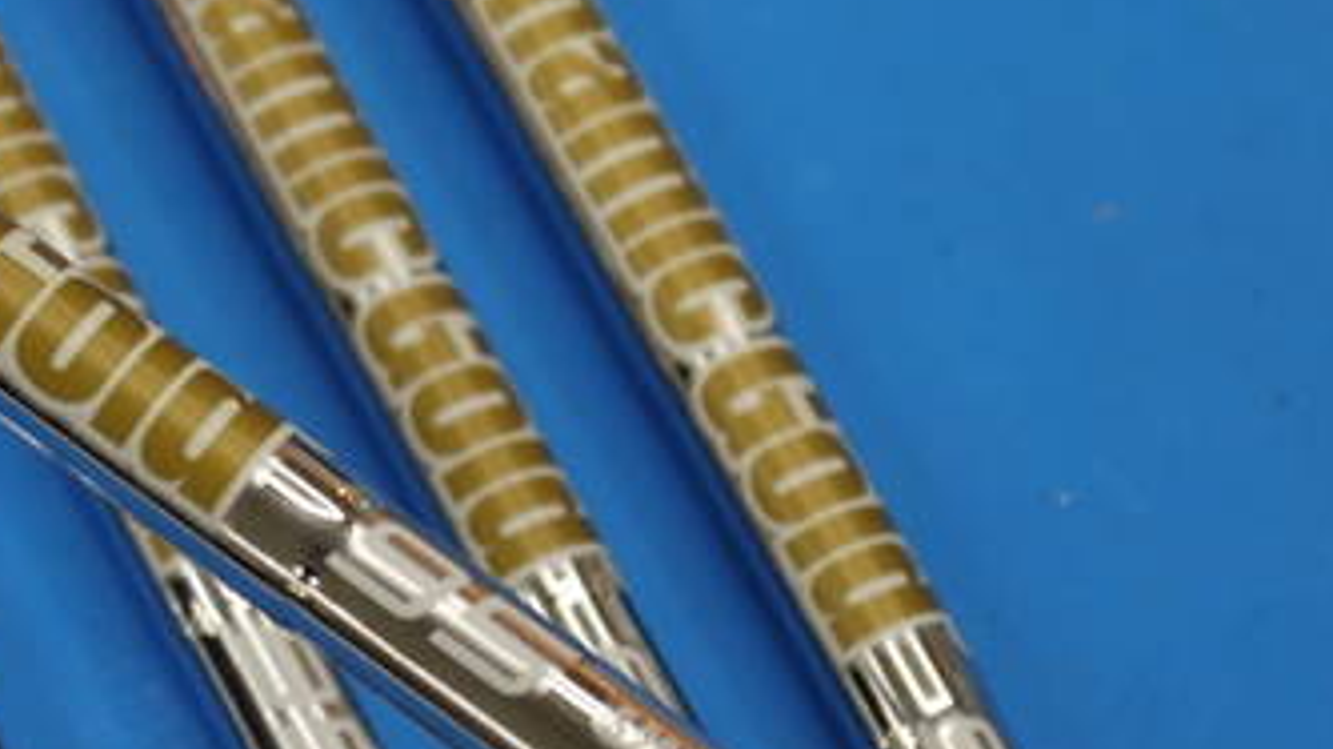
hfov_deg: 12.1
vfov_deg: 6.9
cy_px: 288
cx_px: 68
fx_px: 6218
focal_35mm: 176
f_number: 5.6
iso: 250
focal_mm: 42
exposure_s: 1/80
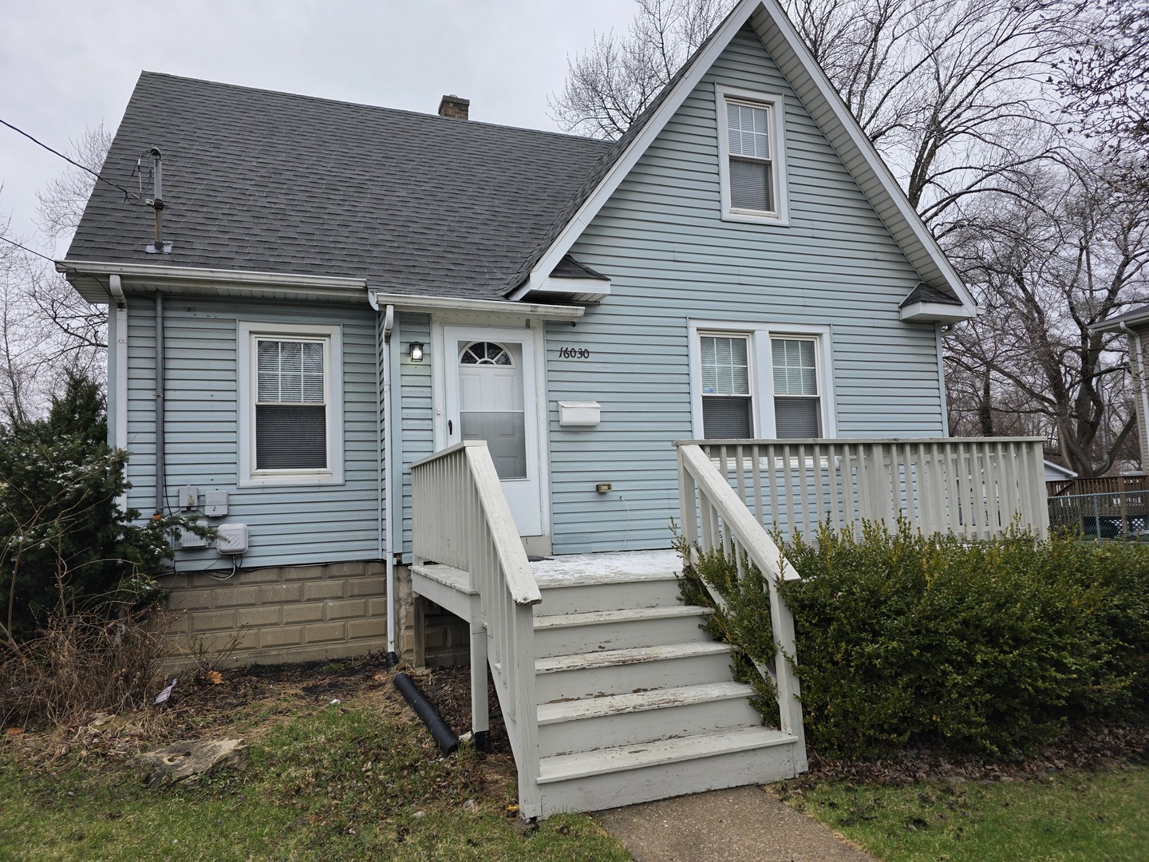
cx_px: 574
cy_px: 431
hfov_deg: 73.9
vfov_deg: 58.9
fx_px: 763
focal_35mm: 23
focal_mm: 6.3
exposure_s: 1/120
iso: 12
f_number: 1.7
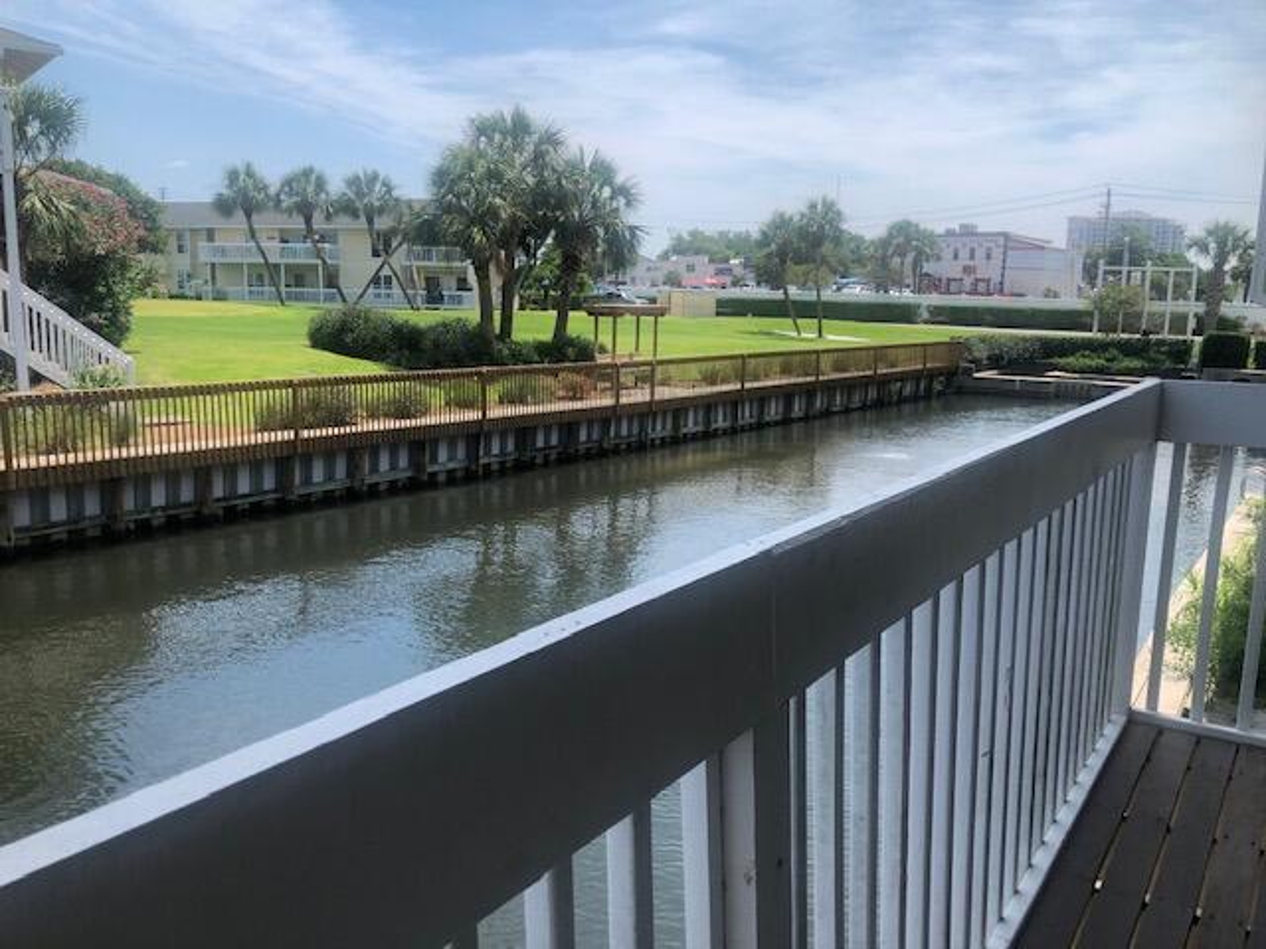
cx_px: 633
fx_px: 1024
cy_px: 474
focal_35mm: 28
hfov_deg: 63.4
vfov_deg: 49.7
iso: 20
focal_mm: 4
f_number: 1.8
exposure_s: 1/1621
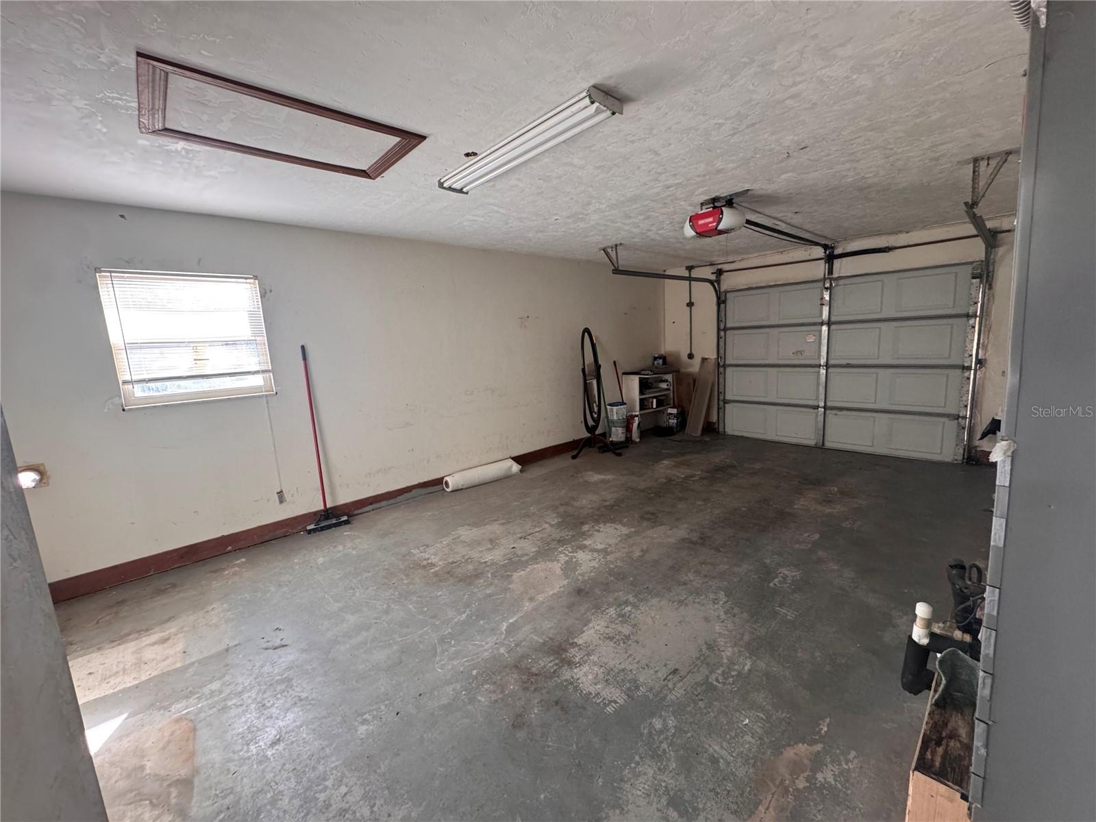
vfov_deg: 85.7
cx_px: 548
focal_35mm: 14
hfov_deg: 102.1
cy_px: 411
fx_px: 443
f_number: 2.2
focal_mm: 2.22
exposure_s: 1/97
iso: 320
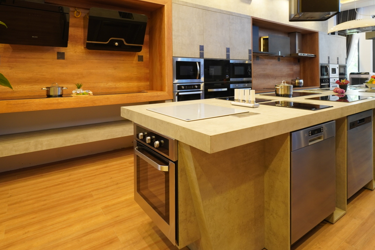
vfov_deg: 55.5
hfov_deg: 78.2
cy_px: 74
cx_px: 210
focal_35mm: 22
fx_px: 229
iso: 320
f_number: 7.1
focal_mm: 10
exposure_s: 1/3
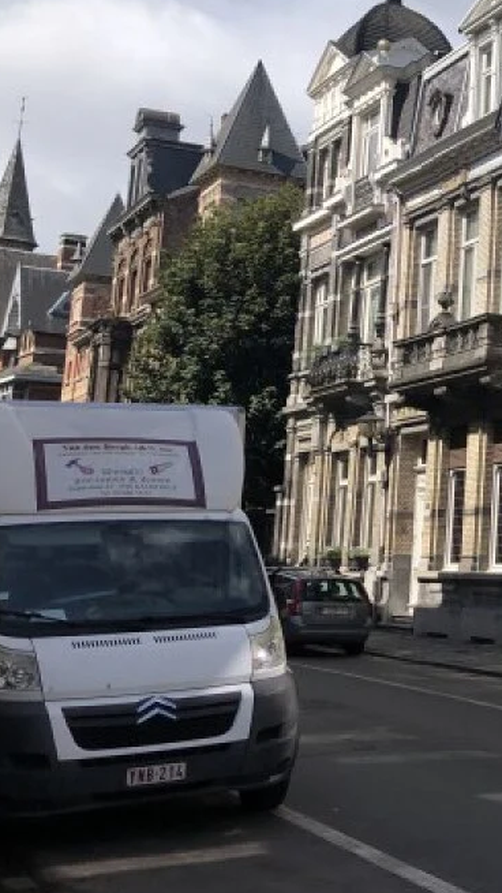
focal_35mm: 56
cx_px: 749
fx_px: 1325
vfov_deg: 36.9
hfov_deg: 18.9
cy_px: 304
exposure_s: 1/2288
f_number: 1.8
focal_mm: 4
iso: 20
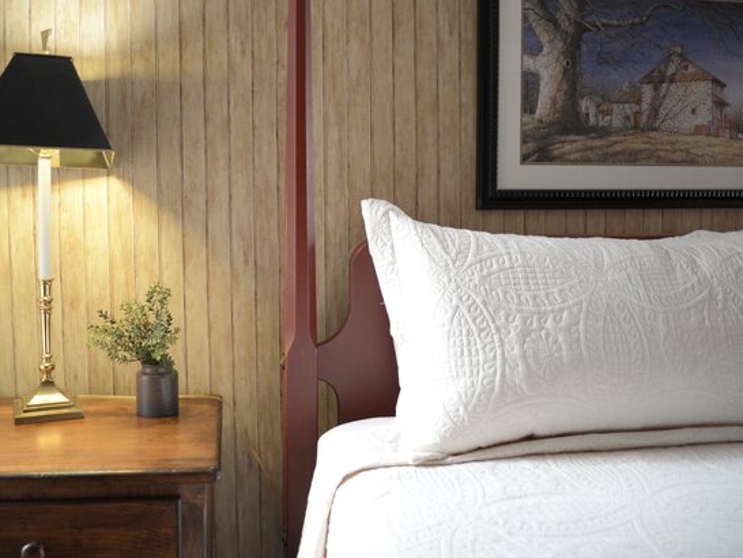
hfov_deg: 65.3
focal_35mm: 27
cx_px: 366
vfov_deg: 51.4
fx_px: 580
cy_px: 282
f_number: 3.5
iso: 1600
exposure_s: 1/60
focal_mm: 24
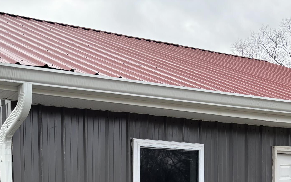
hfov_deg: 33.0
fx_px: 468
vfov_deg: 20.3
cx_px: 37
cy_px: 232
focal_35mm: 59
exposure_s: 1/775
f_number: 1.6
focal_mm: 5.96
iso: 50
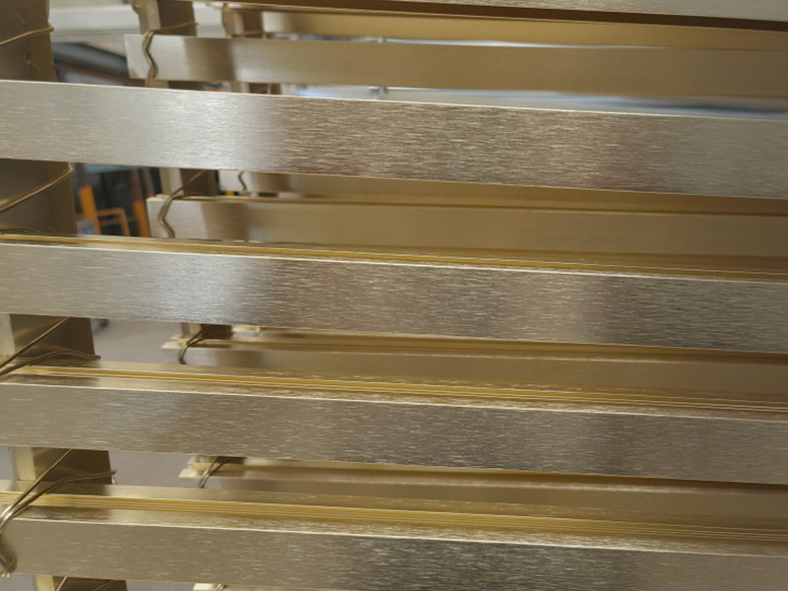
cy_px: 296
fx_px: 660
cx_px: 394
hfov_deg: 61.7
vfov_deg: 48.2
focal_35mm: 29
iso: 40
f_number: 2.2
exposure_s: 1/100
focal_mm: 4.15
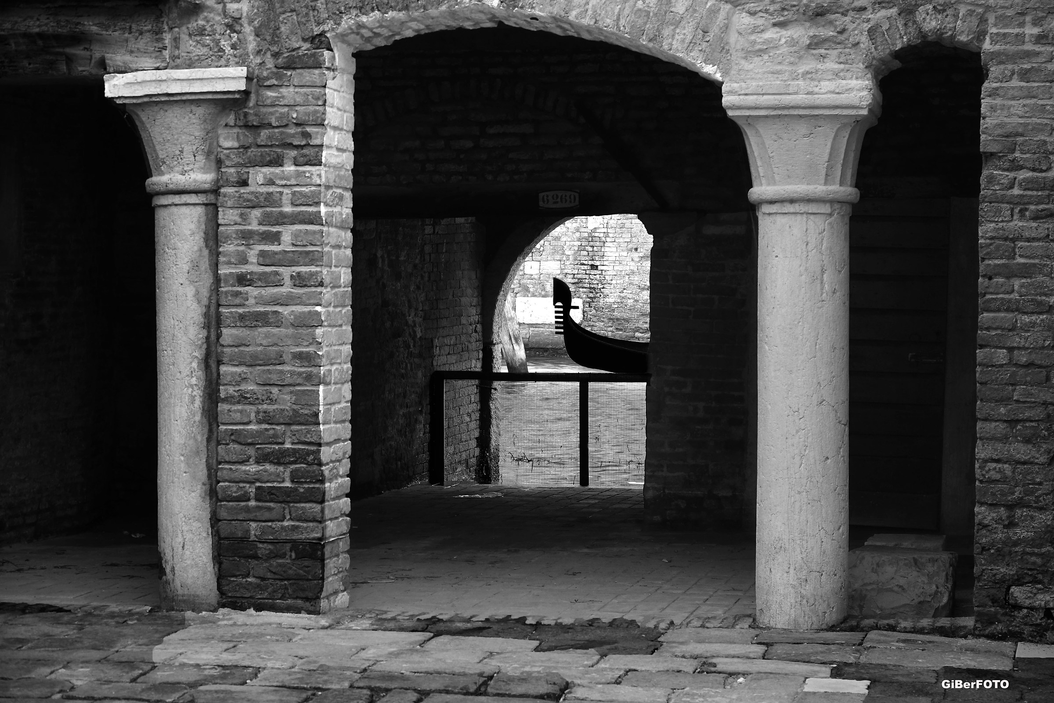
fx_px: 2781
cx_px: 527
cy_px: 352
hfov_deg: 21.5
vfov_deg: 14.4
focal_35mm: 95
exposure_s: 1/100
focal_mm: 34.68
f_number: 3.5
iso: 320
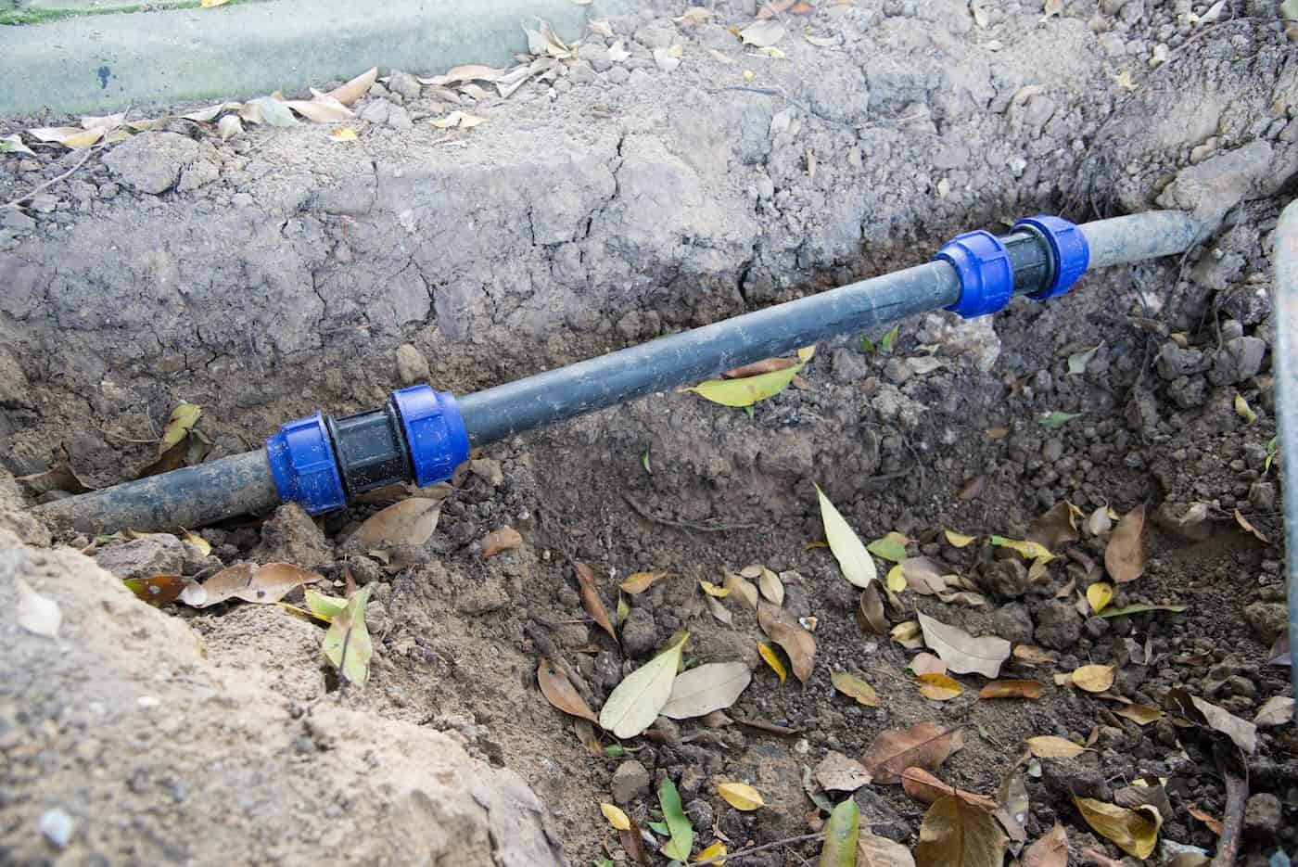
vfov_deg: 42.4
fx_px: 1118
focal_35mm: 31
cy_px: 434
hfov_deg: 60.3
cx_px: 649
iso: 640
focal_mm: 31
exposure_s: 1/50
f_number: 4
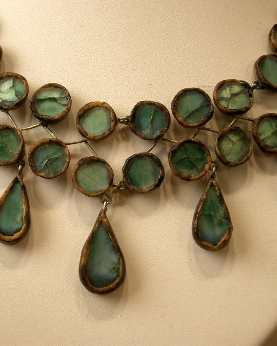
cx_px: 116
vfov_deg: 29.6
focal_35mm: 64
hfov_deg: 23.8
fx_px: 656
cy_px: 173
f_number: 3.1
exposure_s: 1/60
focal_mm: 8.2
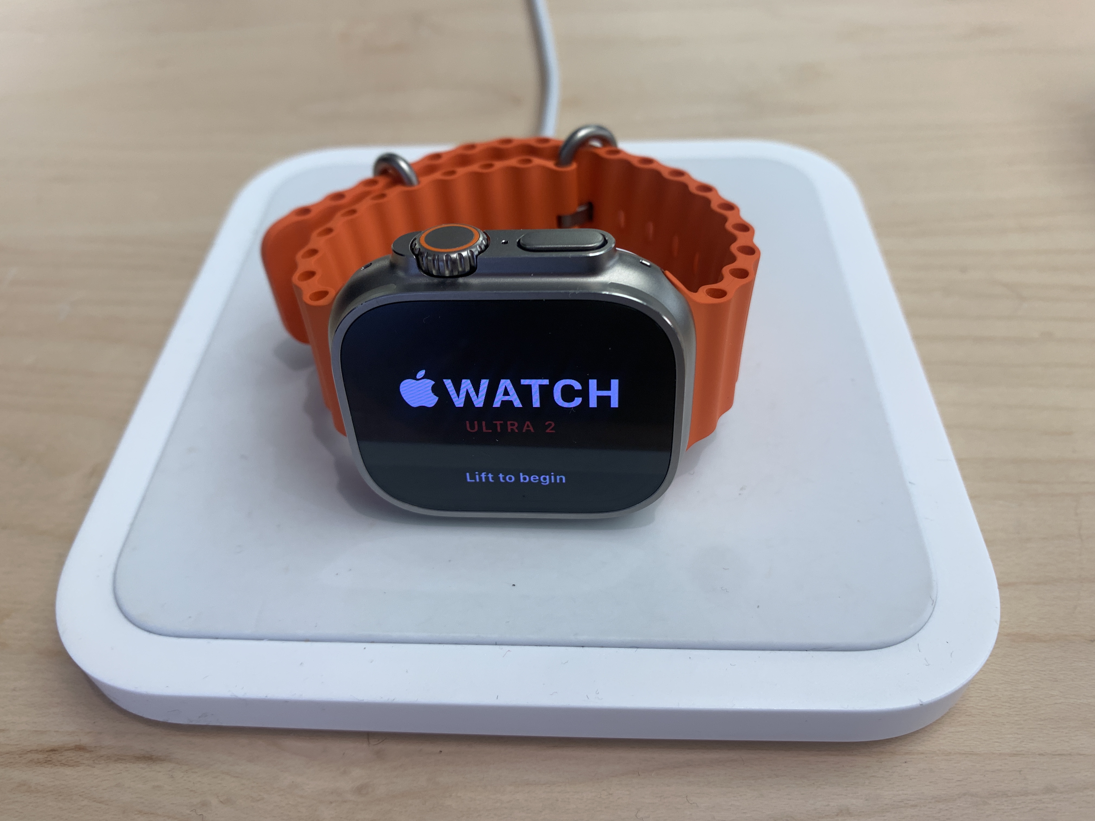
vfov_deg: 53.1
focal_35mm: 26
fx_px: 822
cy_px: 410
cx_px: 548
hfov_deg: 67.3
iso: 40
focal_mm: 4.25
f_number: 1.8
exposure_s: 1/100
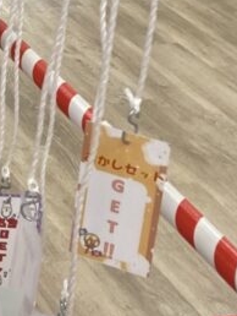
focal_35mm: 111
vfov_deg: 17.0
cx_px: -193
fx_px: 1012
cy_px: -51
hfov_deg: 12.2
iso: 64
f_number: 1.8
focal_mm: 3.99
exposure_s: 1/100
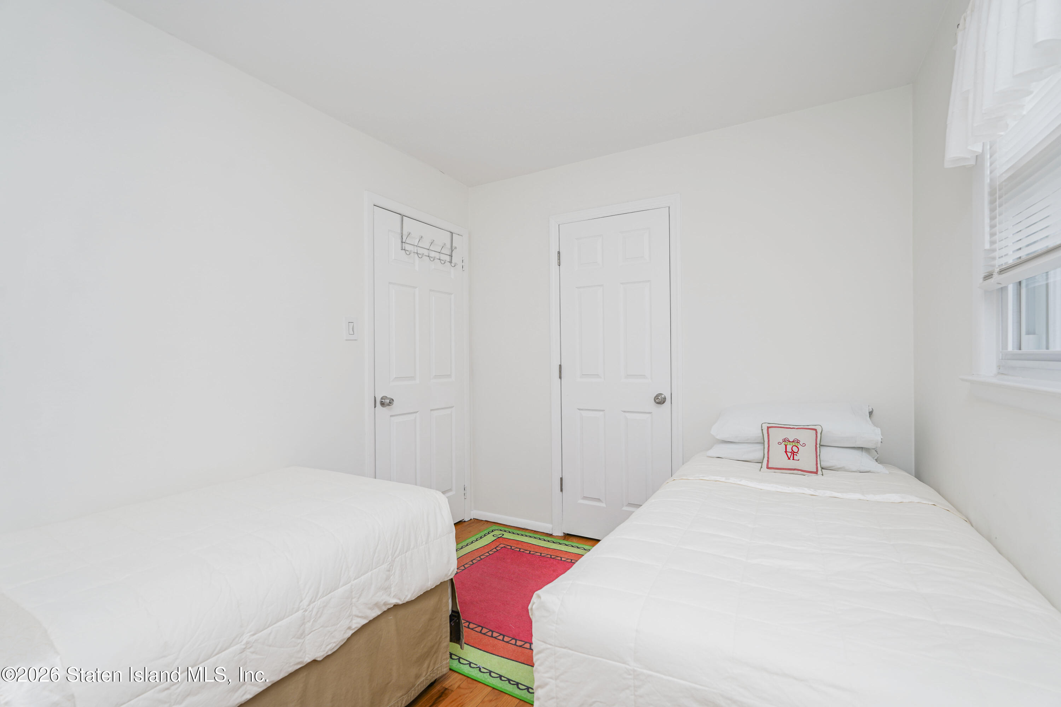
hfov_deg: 96.7
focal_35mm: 16
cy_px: 354
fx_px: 472
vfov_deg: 73.7
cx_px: 530
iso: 50
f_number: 5.6
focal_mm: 16
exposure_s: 1/50
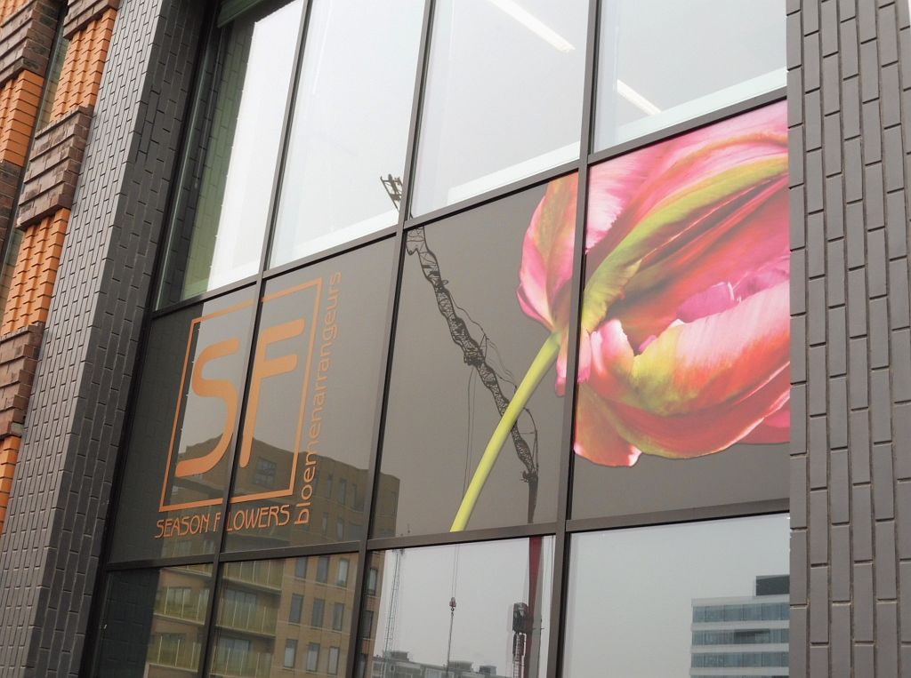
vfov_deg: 30.8
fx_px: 1234
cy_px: 339
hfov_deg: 40.5
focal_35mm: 47
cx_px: 456
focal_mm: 8.5
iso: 200
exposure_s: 1/80
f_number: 4.2
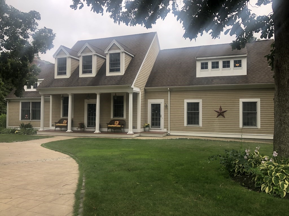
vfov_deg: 49.7
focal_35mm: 28
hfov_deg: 63.4
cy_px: 108
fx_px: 234
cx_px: 144
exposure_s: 1/214
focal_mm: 3.99
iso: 20
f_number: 1.8
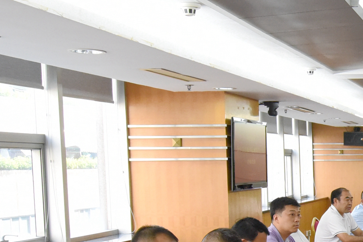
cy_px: 211
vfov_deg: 17.5
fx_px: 776
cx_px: 475
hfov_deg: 23.2
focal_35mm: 77
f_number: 10
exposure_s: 1/80
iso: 5000
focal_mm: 29
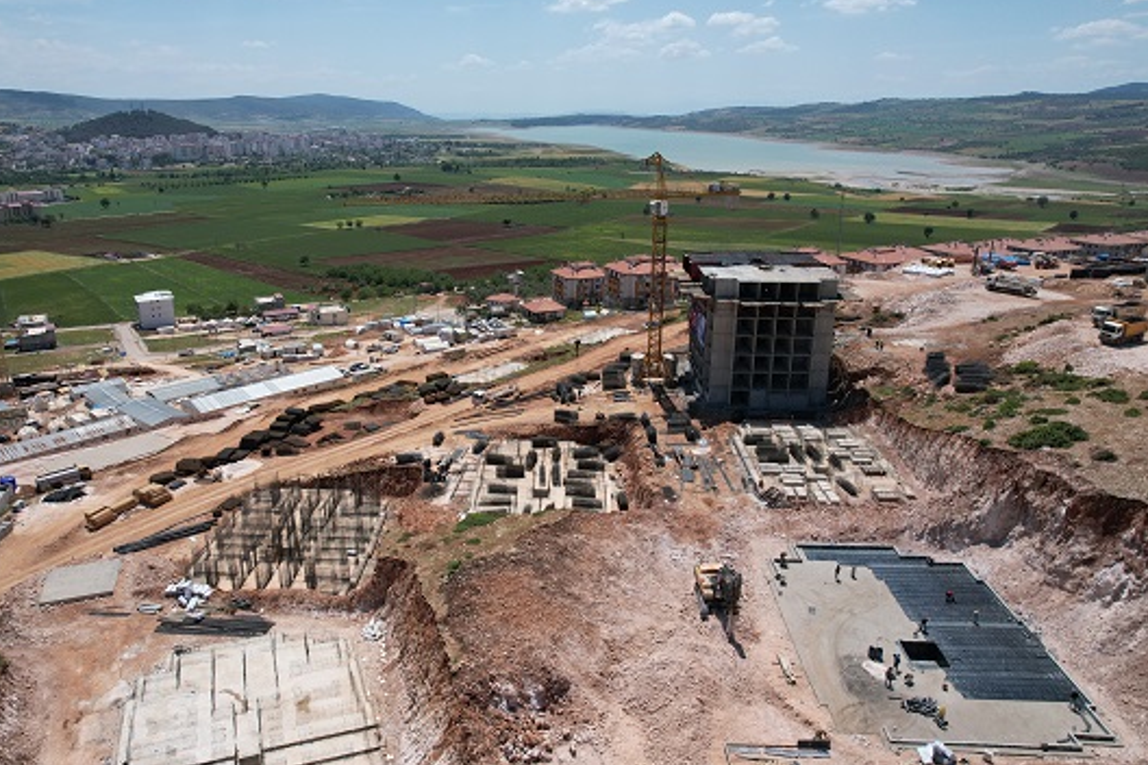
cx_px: 513
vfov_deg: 51.3
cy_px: 369
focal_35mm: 25
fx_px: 797
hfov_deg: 71.3
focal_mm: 8.38
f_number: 2.8
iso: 100
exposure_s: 1/3000
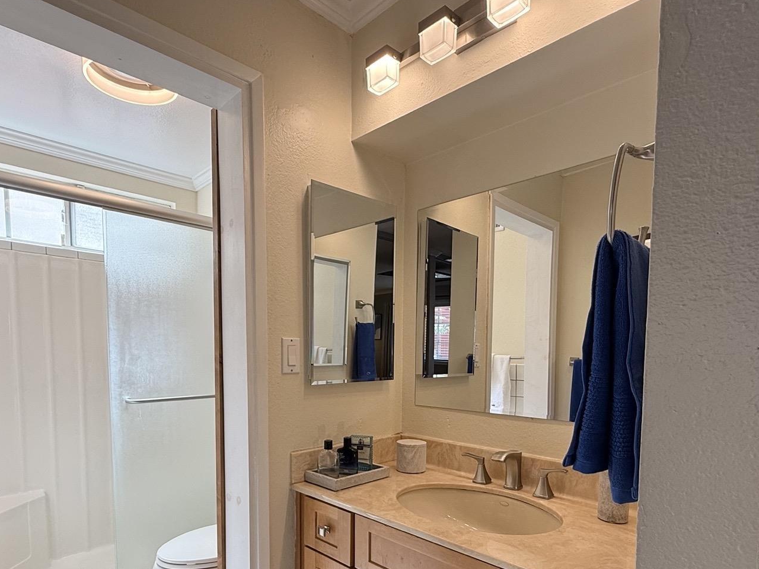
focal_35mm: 21
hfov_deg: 78.9
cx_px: 357
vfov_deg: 61.8
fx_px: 460
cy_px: 383
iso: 80
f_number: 2.2
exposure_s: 1/120
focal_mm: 2.22
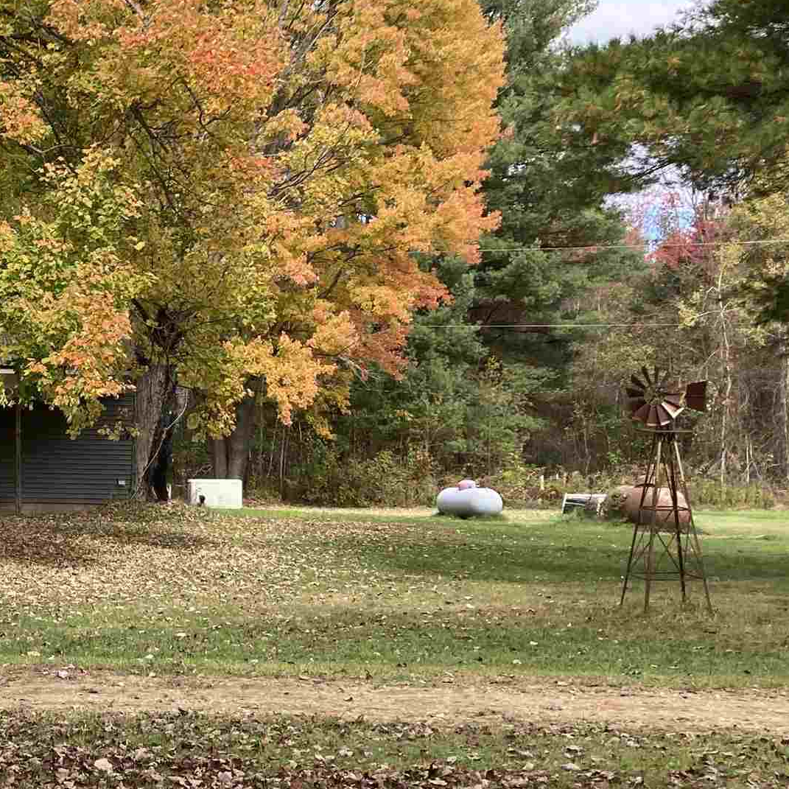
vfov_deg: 24.3
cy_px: 369
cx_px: -111
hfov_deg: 22.7
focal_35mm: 71
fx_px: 1831
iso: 20
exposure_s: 1/552
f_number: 1.8
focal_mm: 3.99
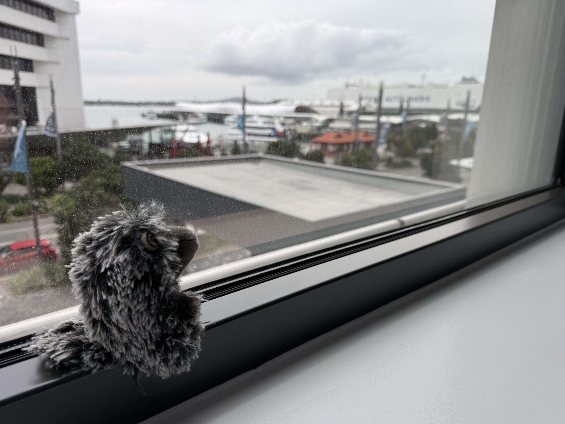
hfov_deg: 71.6
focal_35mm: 24
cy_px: 212
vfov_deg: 56.8
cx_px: 282
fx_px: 392
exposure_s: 1/1618
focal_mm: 6.76
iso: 80
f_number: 1.78
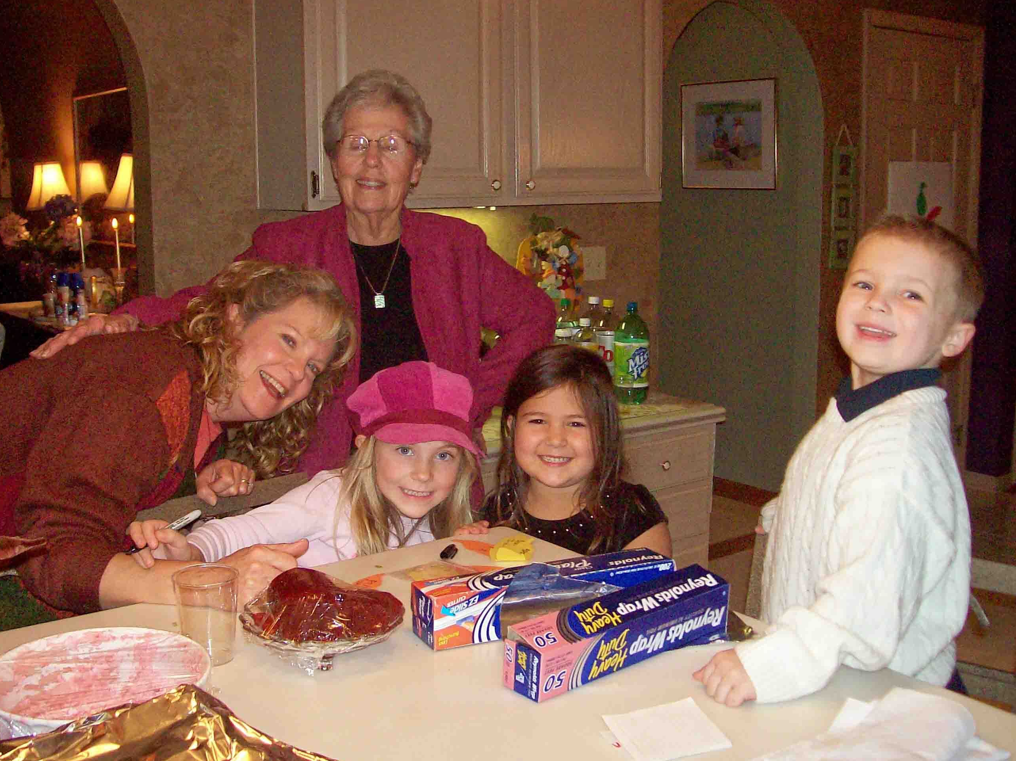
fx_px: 1174
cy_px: 369
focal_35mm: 40
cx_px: 459
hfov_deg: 46.7
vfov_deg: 35.9
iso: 140
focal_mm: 6
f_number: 2.7
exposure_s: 1/64
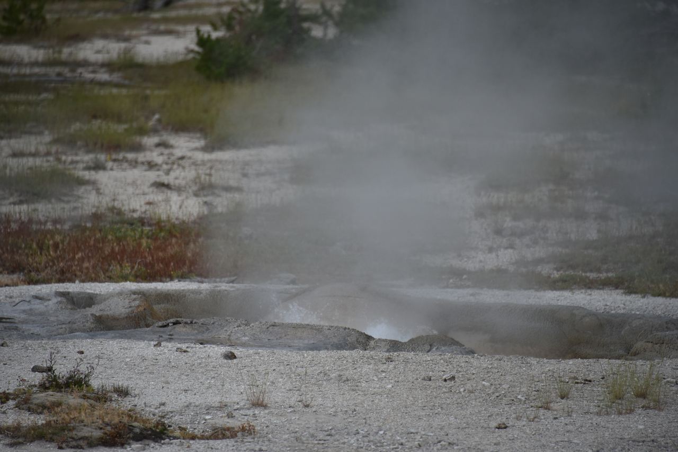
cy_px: 226
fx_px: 5651
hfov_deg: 6.9
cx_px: 339
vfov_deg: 4.6
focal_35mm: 300
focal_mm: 300
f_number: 5.6
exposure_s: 1/640
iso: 450
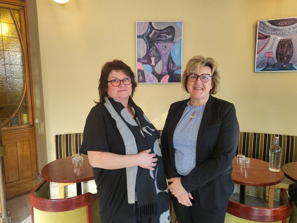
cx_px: 148
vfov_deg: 53.1
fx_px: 223
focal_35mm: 26
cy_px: 112
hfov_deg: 67.3
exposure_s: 1/100
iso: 250
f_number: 1.8
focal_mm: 4.25
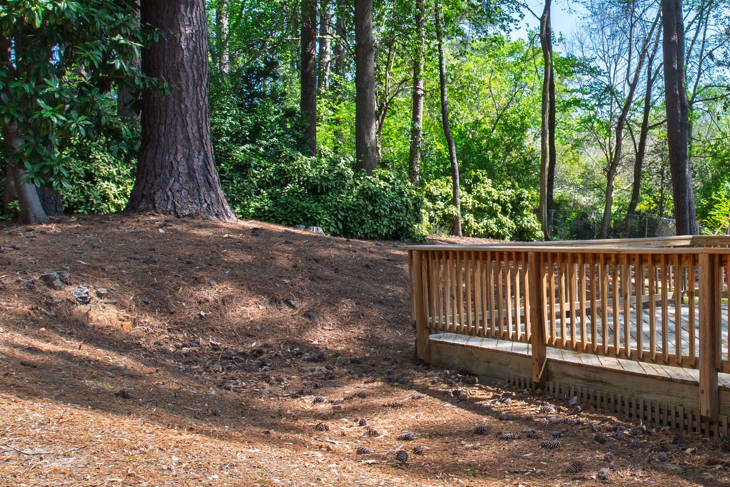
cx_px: 642
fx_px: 750
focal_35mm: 37
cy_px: 175
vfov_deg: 35.7
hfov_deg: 47.2
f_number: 8
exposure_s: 1/100
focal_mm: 10
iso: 100
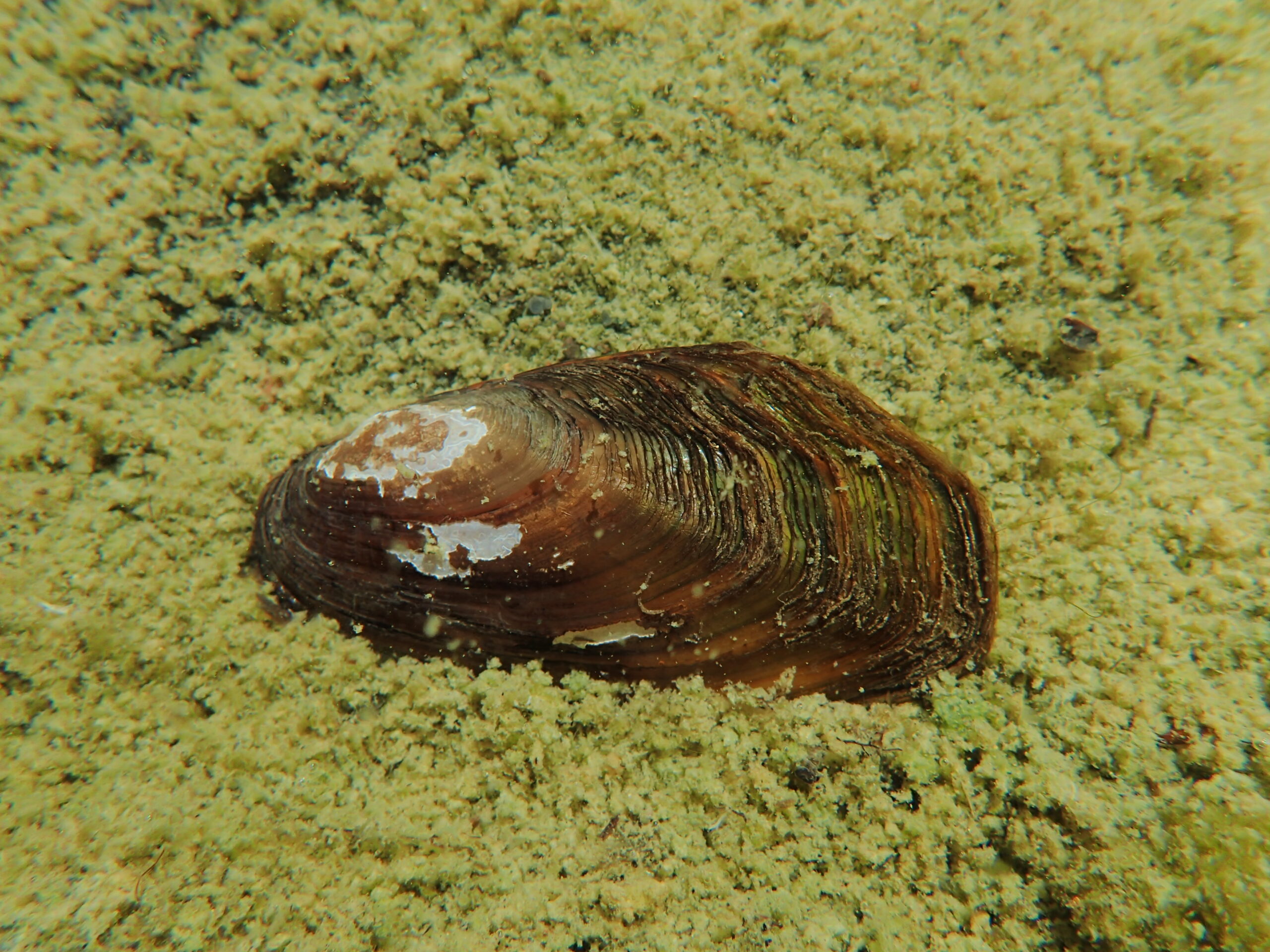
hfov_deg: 69.4
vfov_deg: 54.9
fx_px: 917
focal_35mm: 25
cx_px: 635
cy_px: 476
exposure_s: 1/500
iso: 100
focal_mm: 4.5
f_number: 2.8
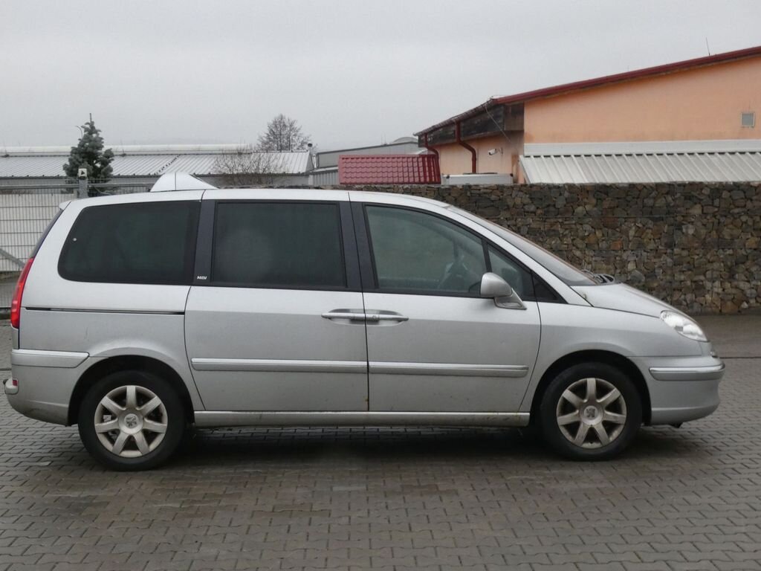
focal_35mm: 50
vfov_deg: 29.1
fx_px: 1099
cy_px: 286
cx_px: 380
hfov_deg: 38.2
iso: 400
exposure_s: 1/80
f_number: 5.6
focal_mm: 9
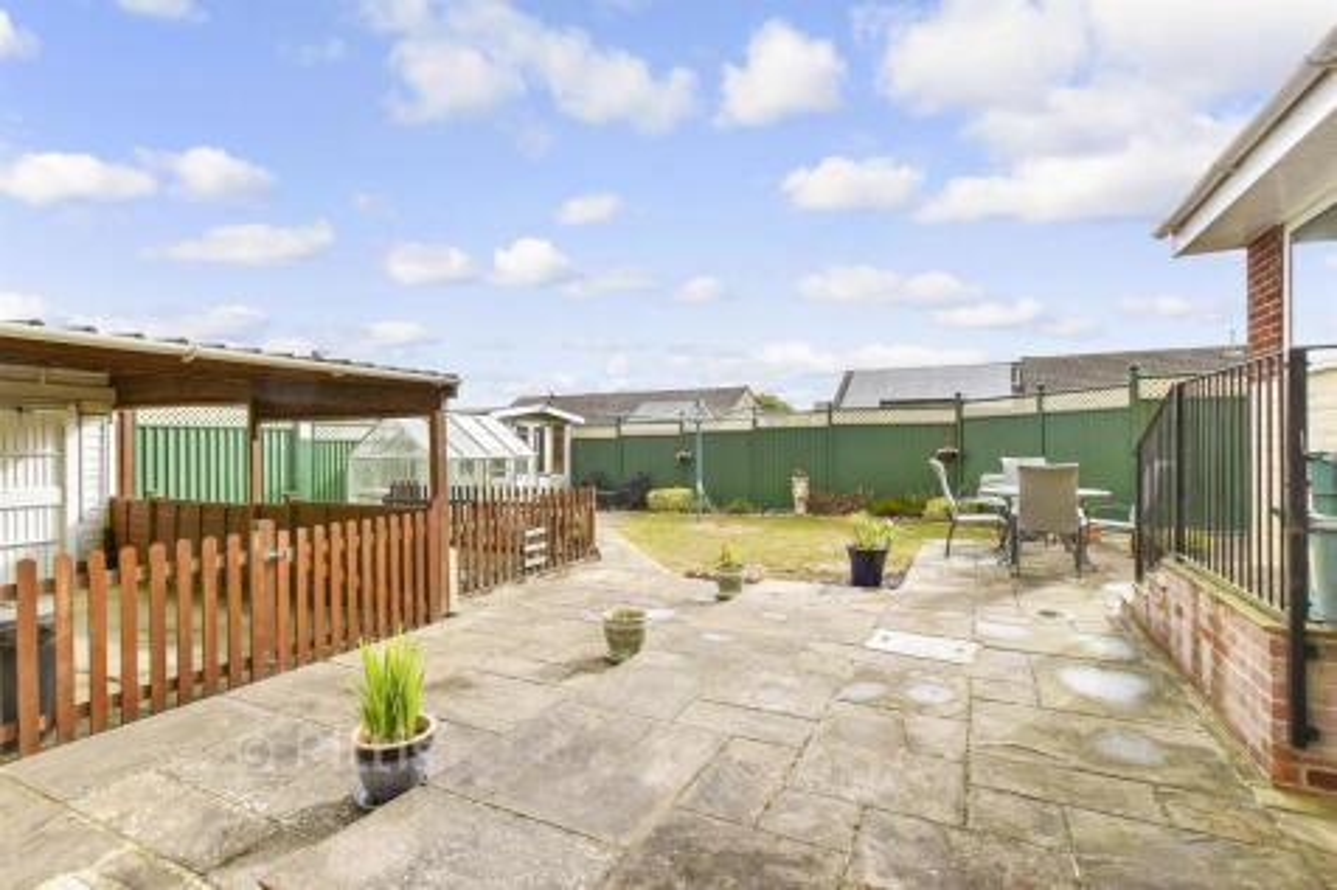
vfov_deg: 73.7
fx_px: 594
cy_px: 445
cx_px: 668
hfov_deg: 96.8
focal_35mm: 16
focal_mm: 11
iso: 160
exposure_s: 1/250
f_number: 8
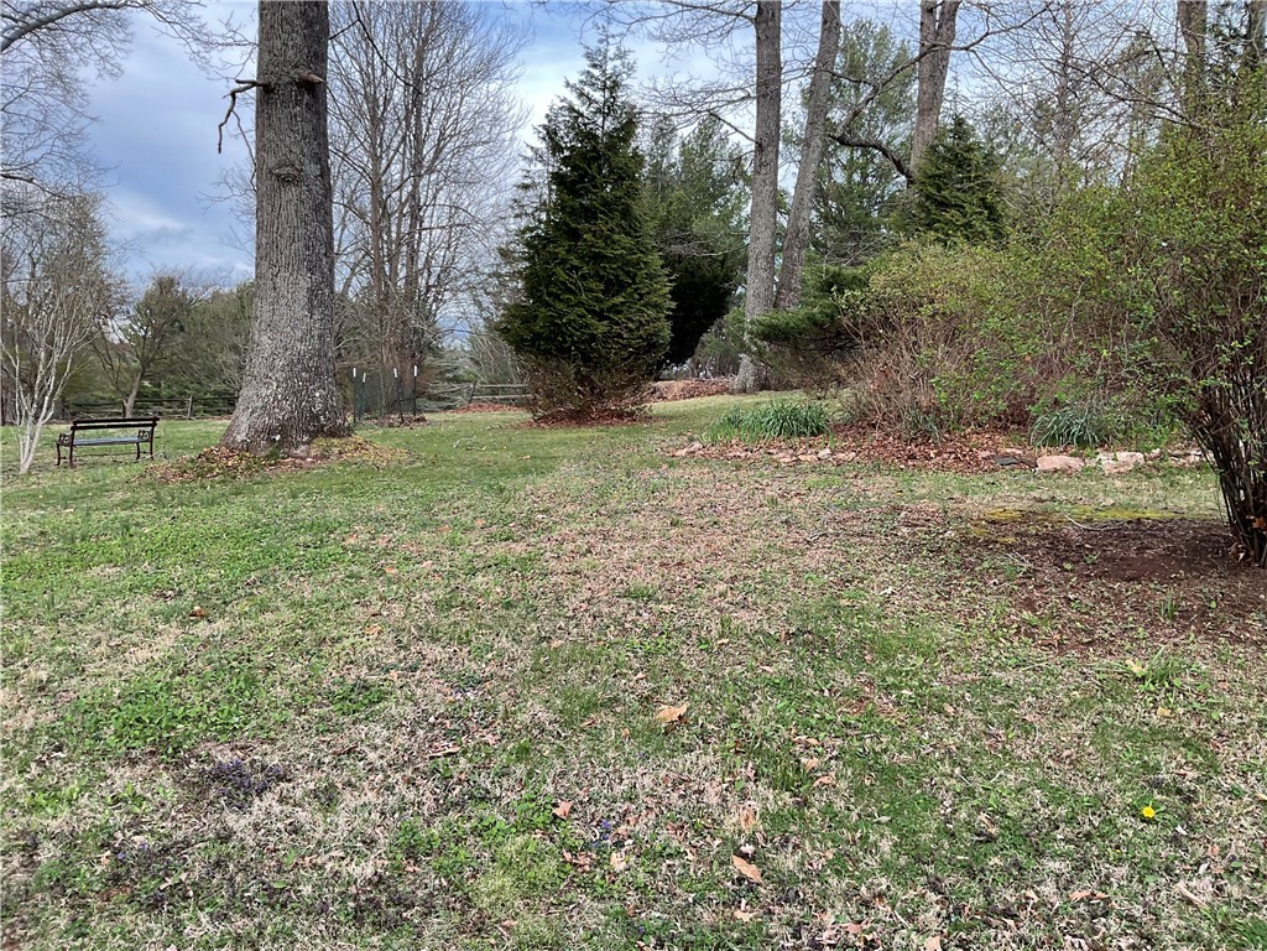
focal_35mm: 29
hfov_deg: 61.7
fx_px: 1061
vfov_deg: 48.2
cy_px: 476
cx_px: 634
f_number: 1.8
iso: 16
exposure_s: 1/162
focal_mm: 3
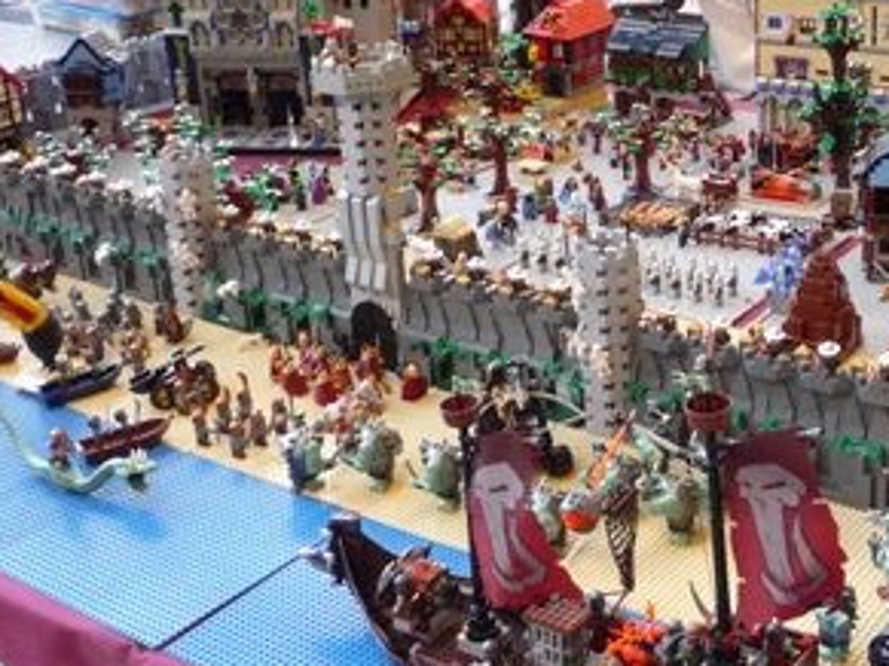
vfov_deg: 26.4
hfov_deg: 34.3
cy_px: 235
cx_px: 657
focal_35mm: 55
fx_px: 1412
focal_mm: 4.4
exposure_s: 1/20
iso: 400
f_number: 2.8
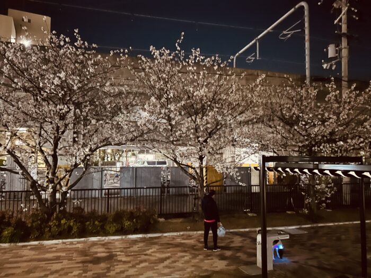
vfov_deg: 53.1
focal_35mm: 26
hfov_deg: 67.3
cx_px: 186
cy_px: 139
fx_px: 279
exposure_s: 1/15
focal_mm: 5.7
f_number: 1.5
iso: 2000
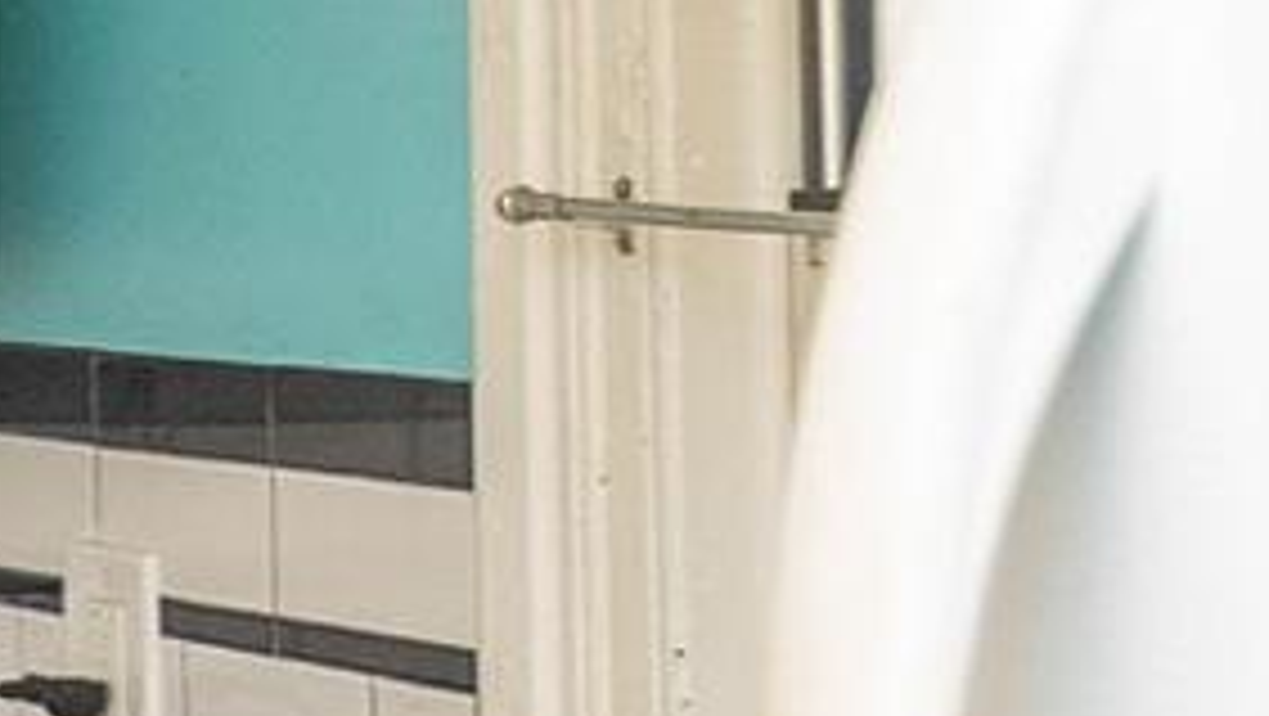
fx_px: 3838
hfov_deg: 12.3
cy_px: 759
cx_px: -2196
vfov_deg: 10.5
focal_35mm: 114
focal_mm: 10
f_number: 5.6
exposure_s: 1/60
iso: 1250
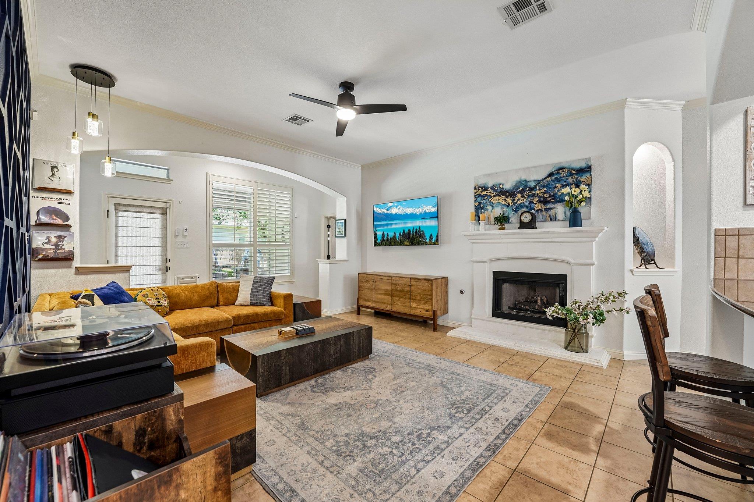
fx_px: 293
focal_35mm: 14
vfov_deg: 81.2
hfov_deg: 104.3
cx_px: 377
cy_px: 251
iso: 400
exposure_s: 1/6
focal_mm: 14
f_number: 8
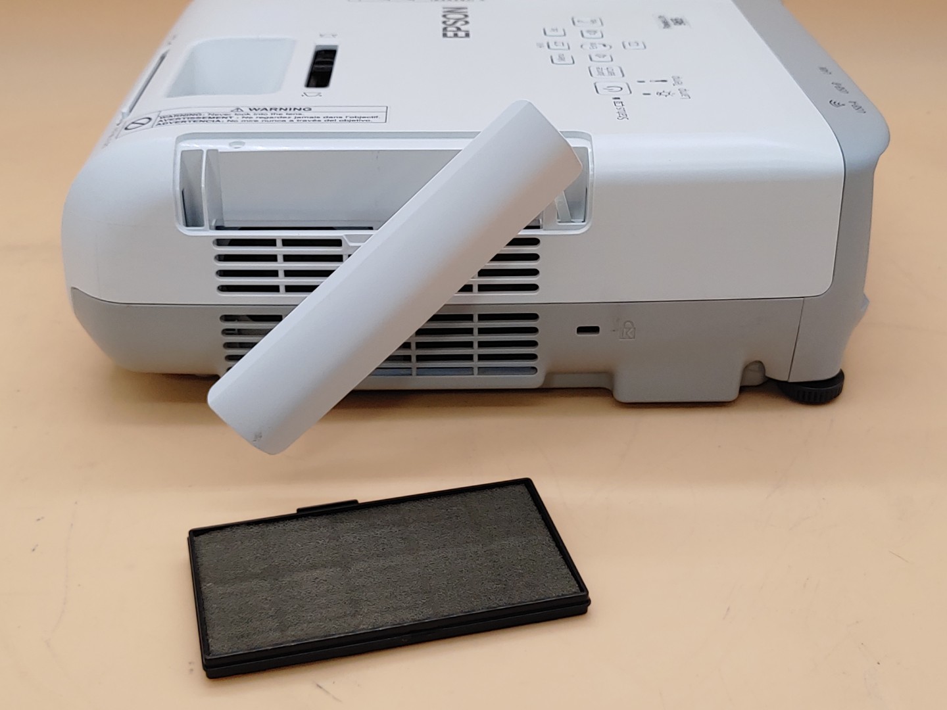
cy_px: 355
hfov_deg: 41.2
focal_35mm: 46
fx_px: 1258
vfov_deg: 31.5
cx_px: 474
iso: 50
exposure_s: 1/132
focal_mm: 4.36
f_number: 1.8
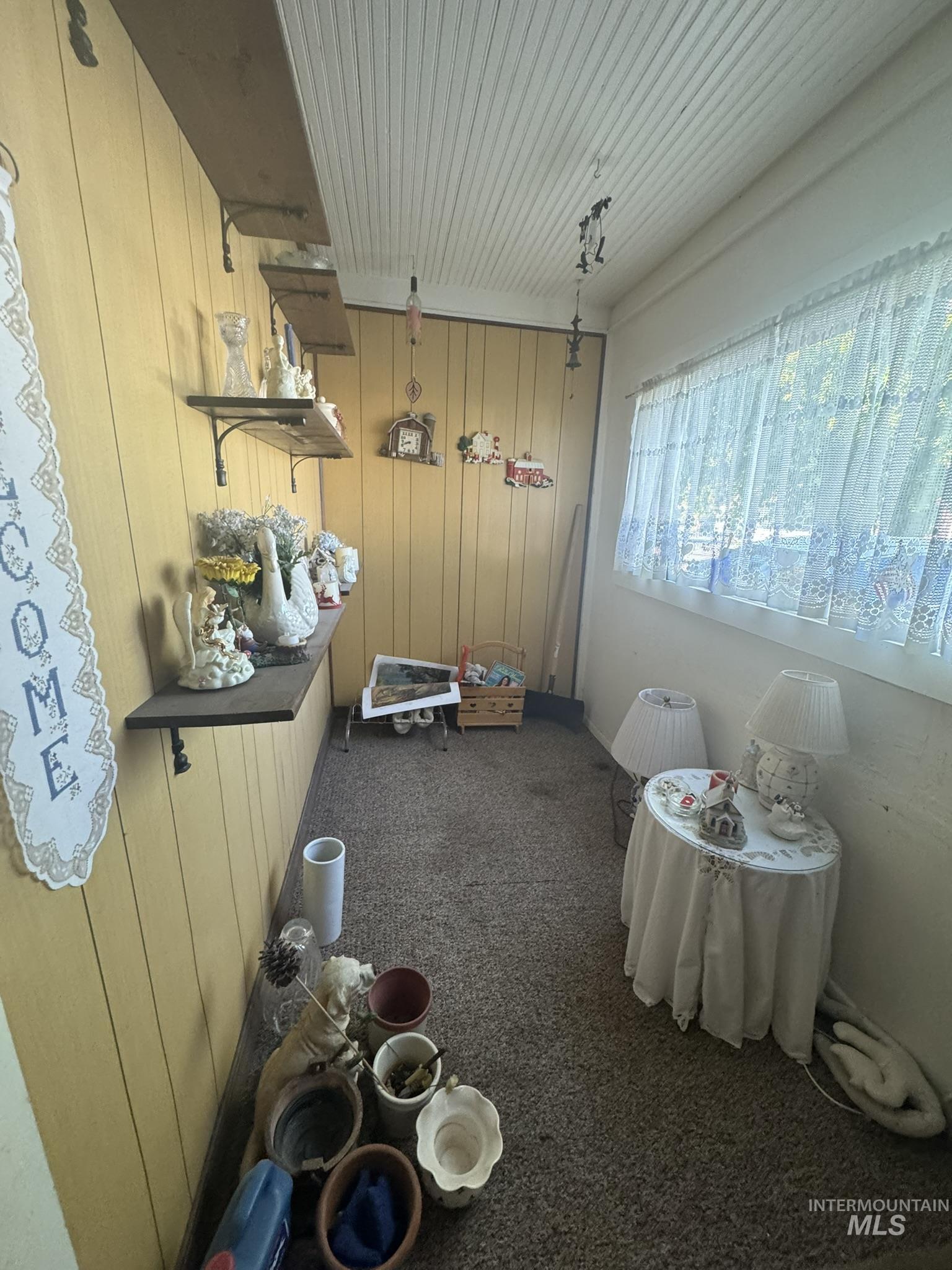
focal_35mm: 14
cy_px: 635
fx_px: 513
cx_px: 476
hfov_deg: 85.7
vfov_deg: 102.1
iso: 500
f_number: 2.2
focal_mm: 2.22
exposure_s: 1/60
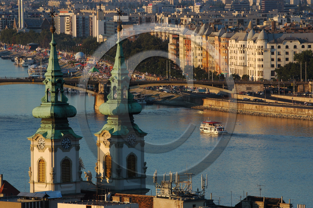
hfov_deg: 6.9
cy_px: 104
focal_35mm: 300
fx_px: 2605
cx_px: 156
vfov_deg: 4.6
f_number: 7.1
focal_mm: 200
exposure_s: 1/200
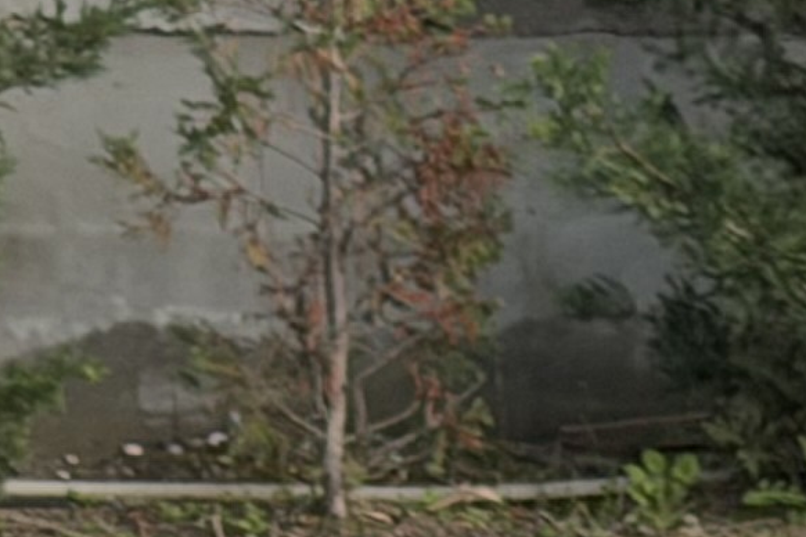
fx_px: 7746
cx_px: 1612
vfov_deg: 3.8
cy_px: 1972
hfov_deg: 5.8
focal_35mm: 346
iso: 80
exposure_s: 1/121
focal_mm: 6.76
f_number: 1.78
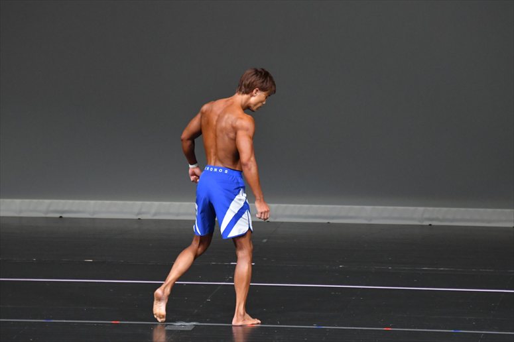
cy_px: 171
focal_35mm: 315
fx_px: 4495
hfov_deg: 6.5
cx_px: 257
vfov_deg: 4.4
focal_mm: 210
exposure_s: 1/400
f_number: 5.6
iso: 4000
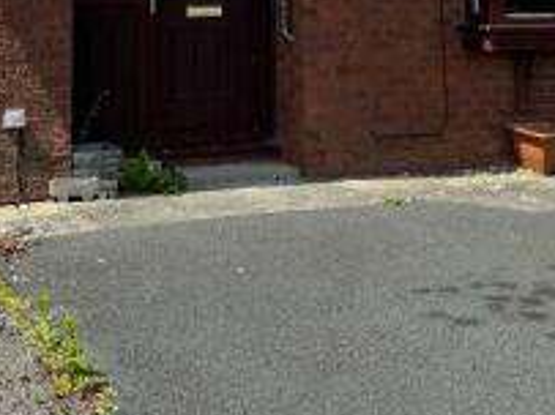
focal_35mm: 69
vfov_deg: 19.6
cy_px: -124
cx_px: 174
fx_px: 1106
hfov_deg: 28.0
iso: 80
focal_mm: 6.76
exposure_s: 1/3413
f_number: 1.78
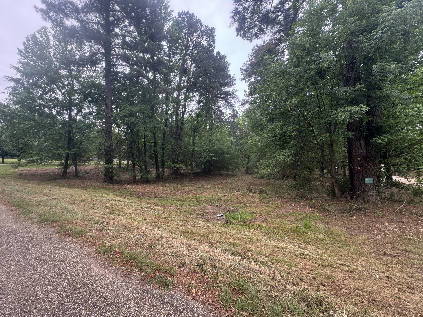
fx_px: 183
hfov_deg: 98.1
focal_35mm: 15
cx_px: 199
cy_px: 160
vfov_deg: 81.7
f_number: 2.2
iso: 80
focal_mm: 2.22
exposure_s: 1/99
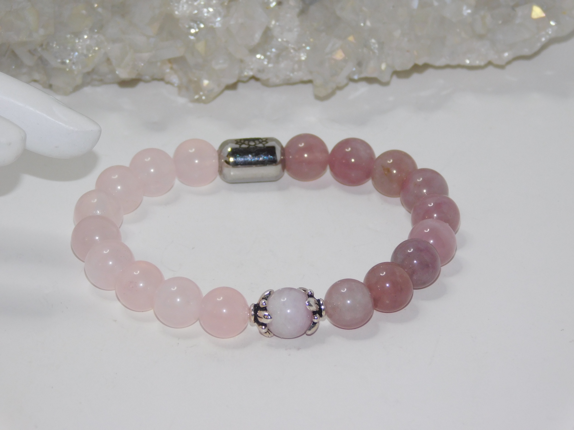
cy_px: 215
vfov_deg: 6.4
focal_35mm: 232
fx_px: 3847
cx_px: 287
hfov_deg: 8.5
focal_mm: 41.3
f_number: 5.6
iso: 200
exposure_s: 1/60
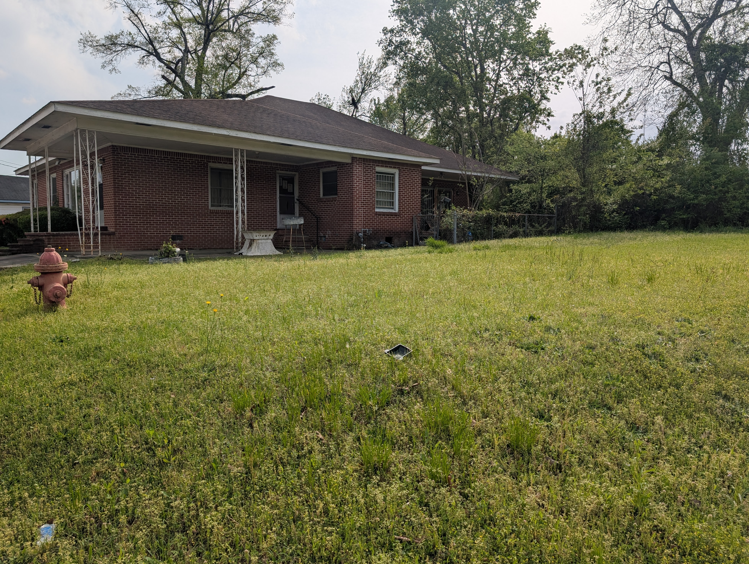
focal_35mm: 25
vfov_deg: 55.0
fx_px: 542
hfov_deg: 69.3
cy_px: 278
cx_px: 360
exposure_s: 1/1869
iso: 21
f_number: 1.68
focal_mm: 6.9
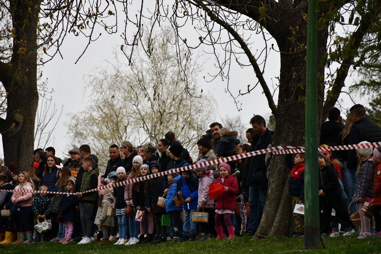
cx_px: 190
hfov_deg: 9.8
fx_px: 2223
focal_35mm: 210
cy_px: 127
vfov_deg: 6.5
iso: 100
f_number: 7.1
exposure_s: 1/250
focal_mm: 140
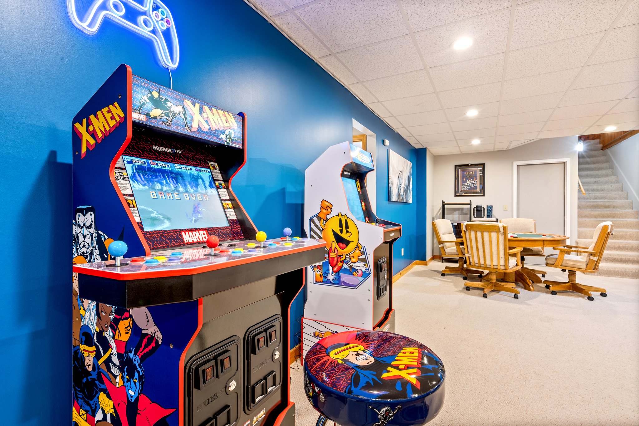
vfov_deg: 70.4
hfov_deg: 93.3
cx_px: 320
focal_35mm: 17
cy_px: 213
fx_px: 302
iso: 80
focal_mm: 17
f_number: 9
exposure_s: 2
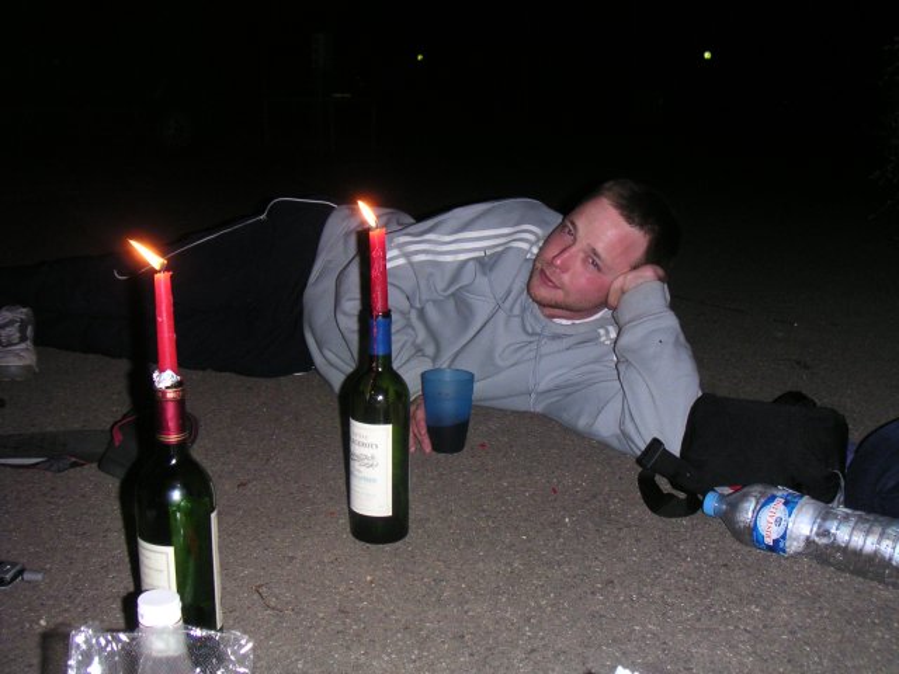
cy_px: 337
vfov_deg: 37.7
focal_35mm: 38
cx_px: 450
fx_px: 987
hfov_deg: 49.0
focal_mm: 6
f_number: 2.8
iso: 160
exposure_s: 1/45
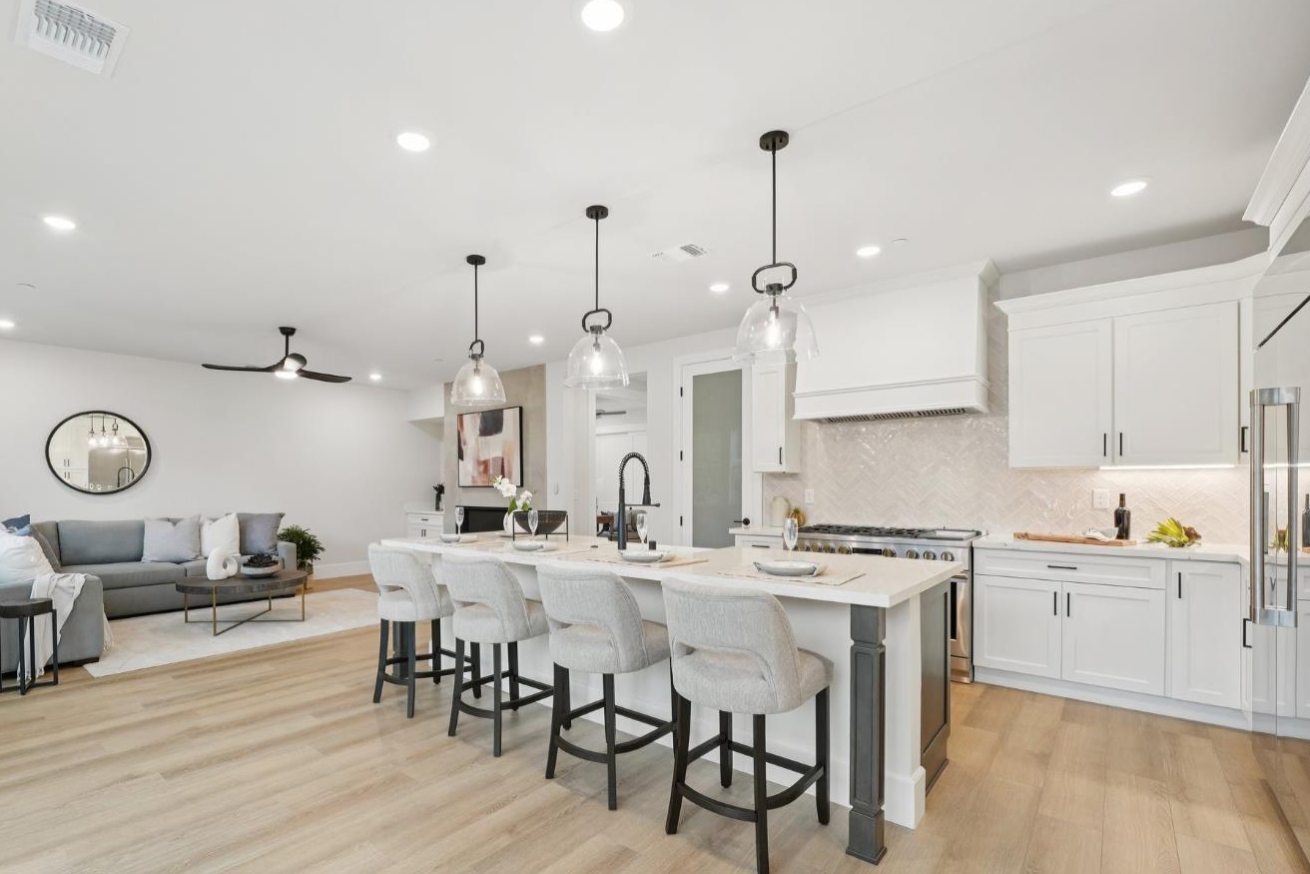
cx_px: 596
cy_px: 479
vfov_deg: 73.6
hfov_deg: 96.5
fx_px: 582
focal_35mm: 16
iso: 640
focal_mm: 14
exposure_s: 1/50
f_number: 8
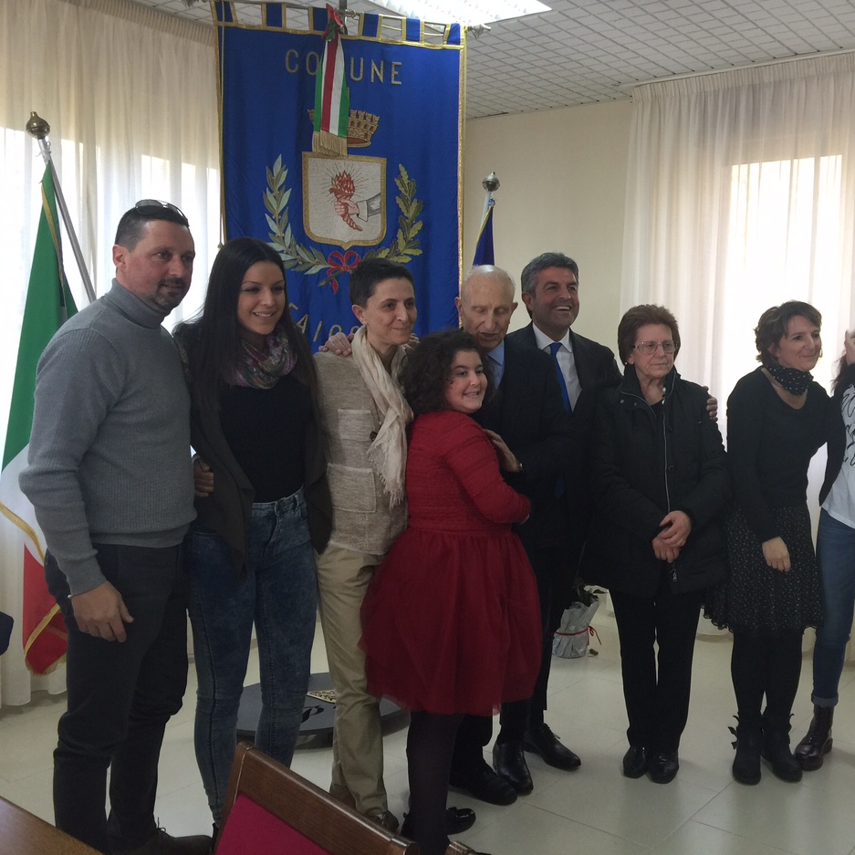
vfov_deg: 47.2
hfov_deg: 46.9
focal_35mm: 35
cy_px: 423
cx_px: 517
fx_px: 978
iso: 50
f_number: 2.2
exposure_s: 1/33
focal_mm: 4.15
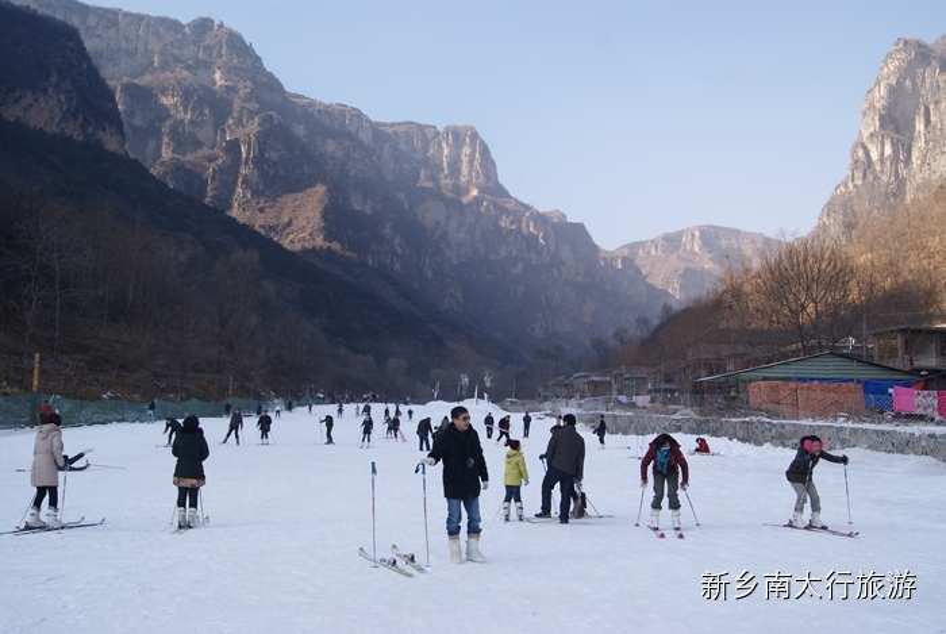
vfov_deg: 40.1
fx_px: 868
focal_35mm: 33
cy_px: 317
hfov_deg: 57.2
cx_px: 473
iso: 100
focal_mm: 22
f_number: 9
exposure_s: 1/80
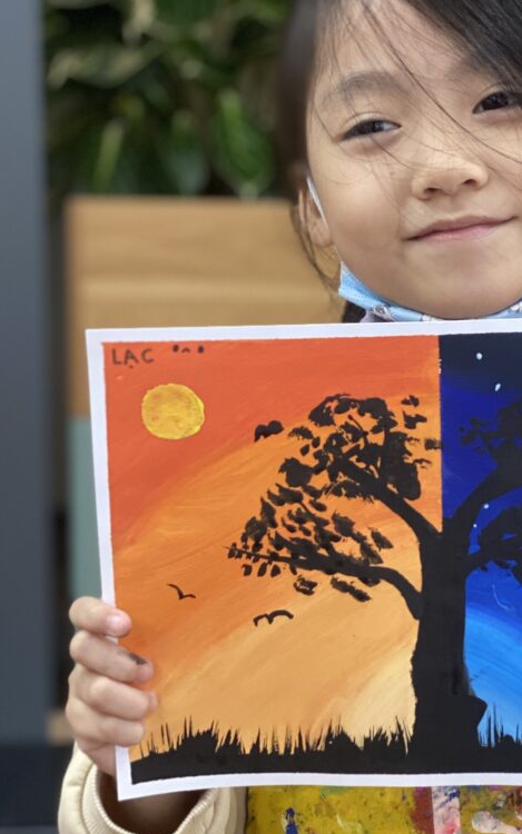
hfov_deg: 13.2
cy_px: 521
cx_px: 484
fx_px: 2230
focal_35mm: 98
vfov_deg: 21.2
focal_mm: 6
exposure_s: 1/100
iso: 160
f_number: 2
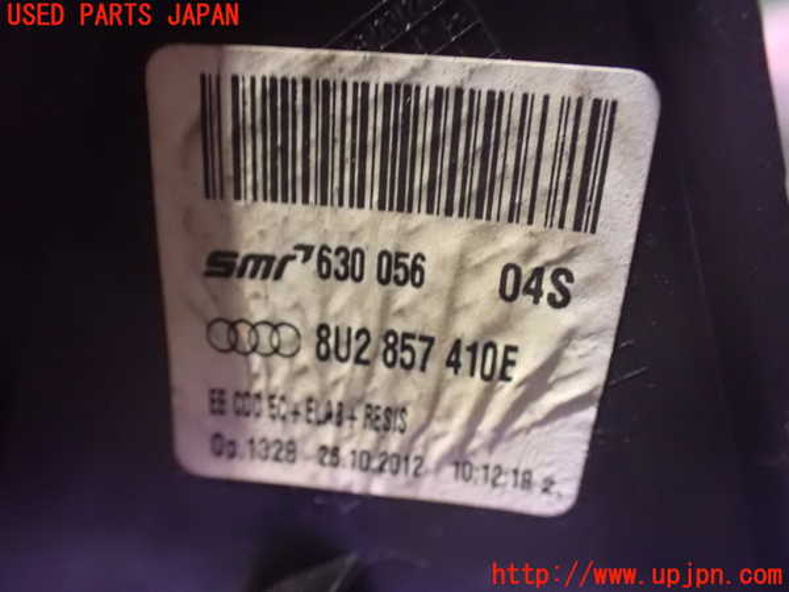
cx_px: 394
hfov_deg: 60.0
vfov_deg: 46.8
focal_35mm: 30
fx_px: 684
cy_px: 296
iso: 1600
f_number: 2.3
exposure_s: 1/30
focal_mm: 5.4
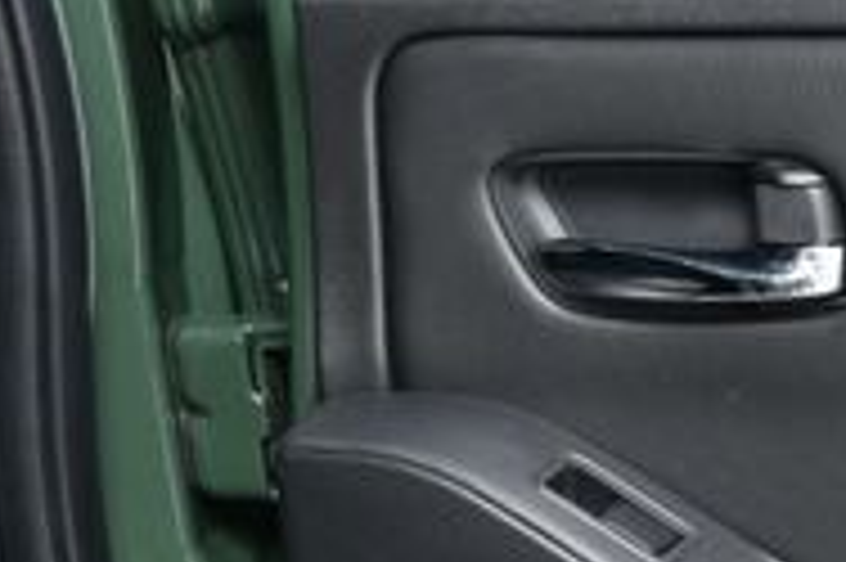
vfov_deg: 11.4
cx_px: 1224
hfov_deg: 16.3
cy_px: 800
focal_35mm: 116
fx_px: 2724
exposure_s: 1/160
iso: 100
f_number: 5
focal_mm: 23
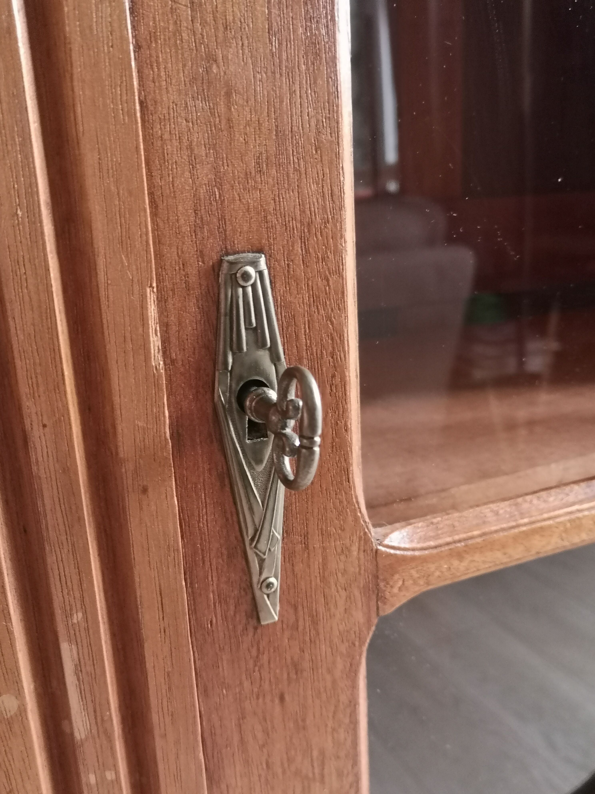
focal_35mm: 30
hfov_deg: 46.8
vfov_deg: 60.0
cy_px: 397
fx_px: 688
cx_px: 298
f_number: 1.8
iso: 320
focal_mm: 3.95
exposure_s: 1/25
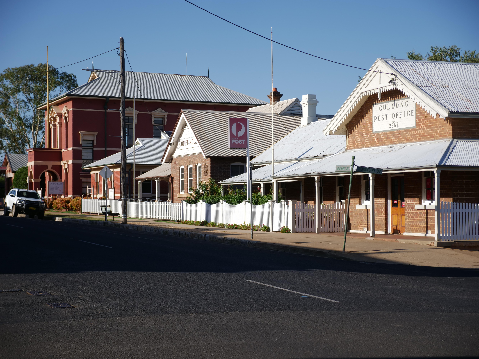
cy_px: 180
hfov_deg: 27.8
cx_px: 240
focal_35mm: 70
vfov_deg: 21.0
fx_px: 969
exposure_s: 1/2000
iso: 100
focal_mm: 35
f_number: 2.8
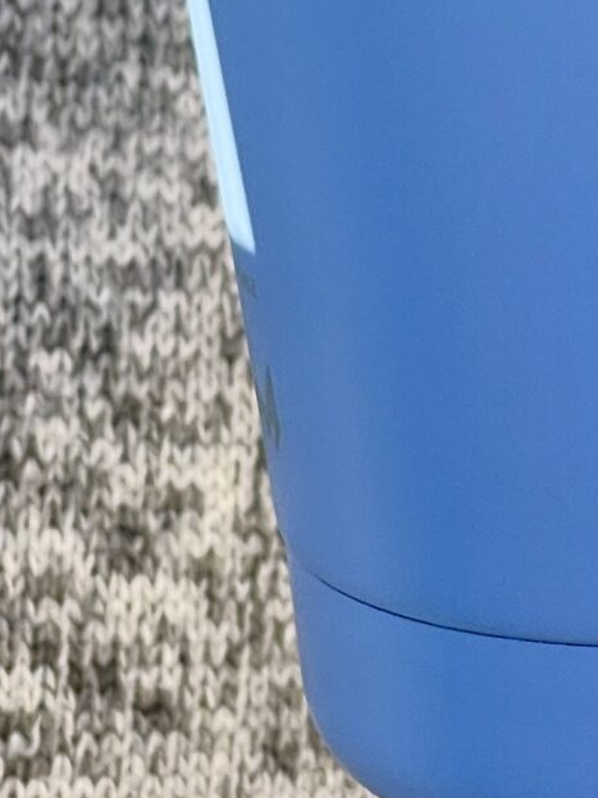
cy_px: -455
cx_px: 790
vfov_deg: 7.4
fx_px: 6060
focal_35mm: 263
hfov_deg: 5.6
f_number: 2.2
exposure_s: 1/402
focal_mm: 7.5
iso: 20
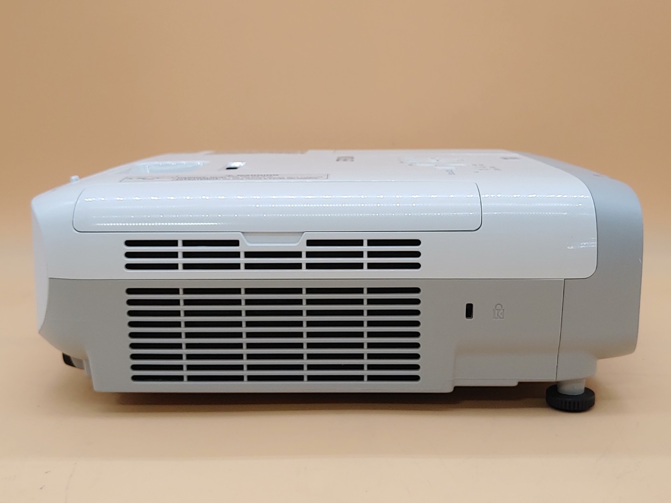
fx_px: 853
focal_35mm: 44
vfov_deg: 32.9
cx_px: 336
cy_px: 252
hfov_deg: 42.9
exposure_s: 1/114
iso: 50
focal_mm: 4.36
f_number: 1.8
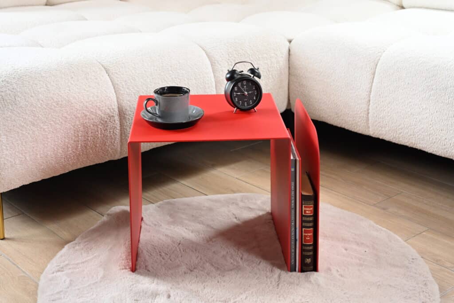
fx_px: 668
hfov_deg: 37.5
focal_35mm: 53
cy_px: 152
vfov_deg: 25.5
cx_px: 227
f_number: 6.3
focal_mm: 53
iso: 640
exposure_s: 1/15
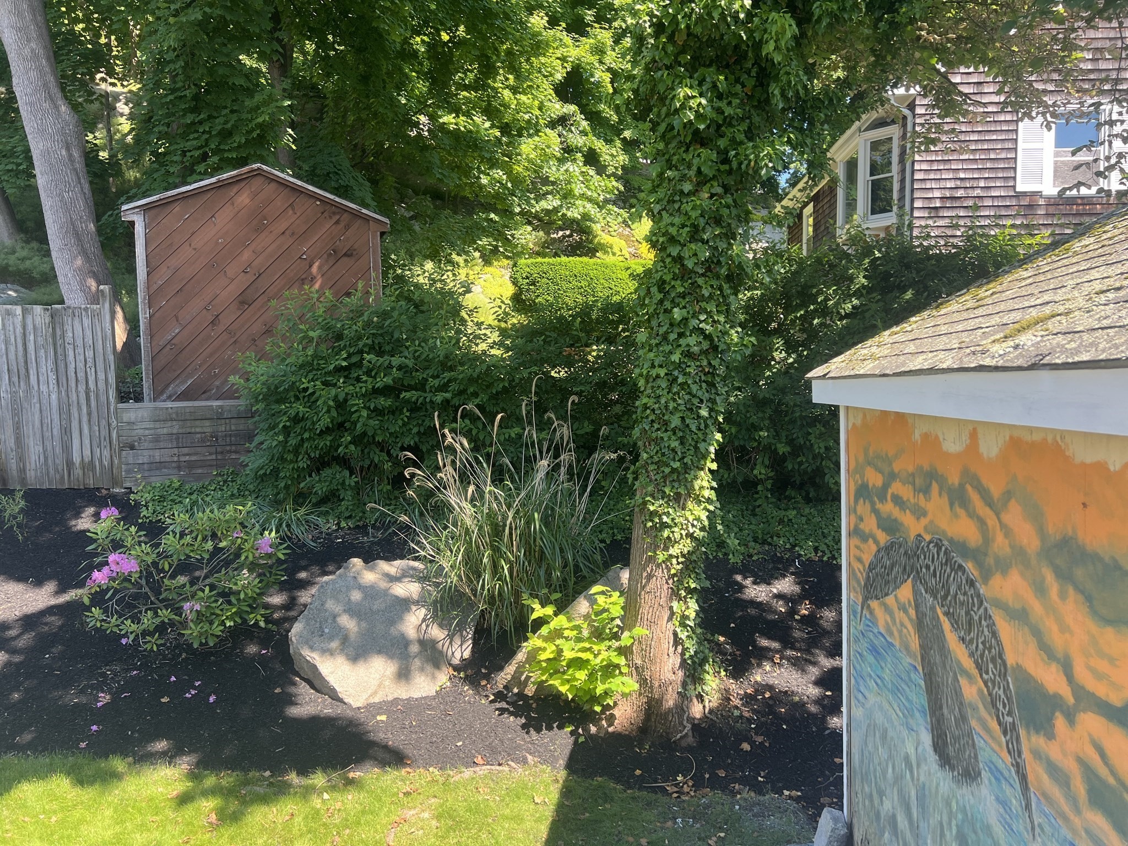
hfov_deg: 67.3
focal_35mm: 26
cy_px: 423
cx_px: 564
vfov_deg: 53.1
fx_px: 847
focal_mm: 5.7
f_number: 1.5
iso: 50
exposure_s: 1/427
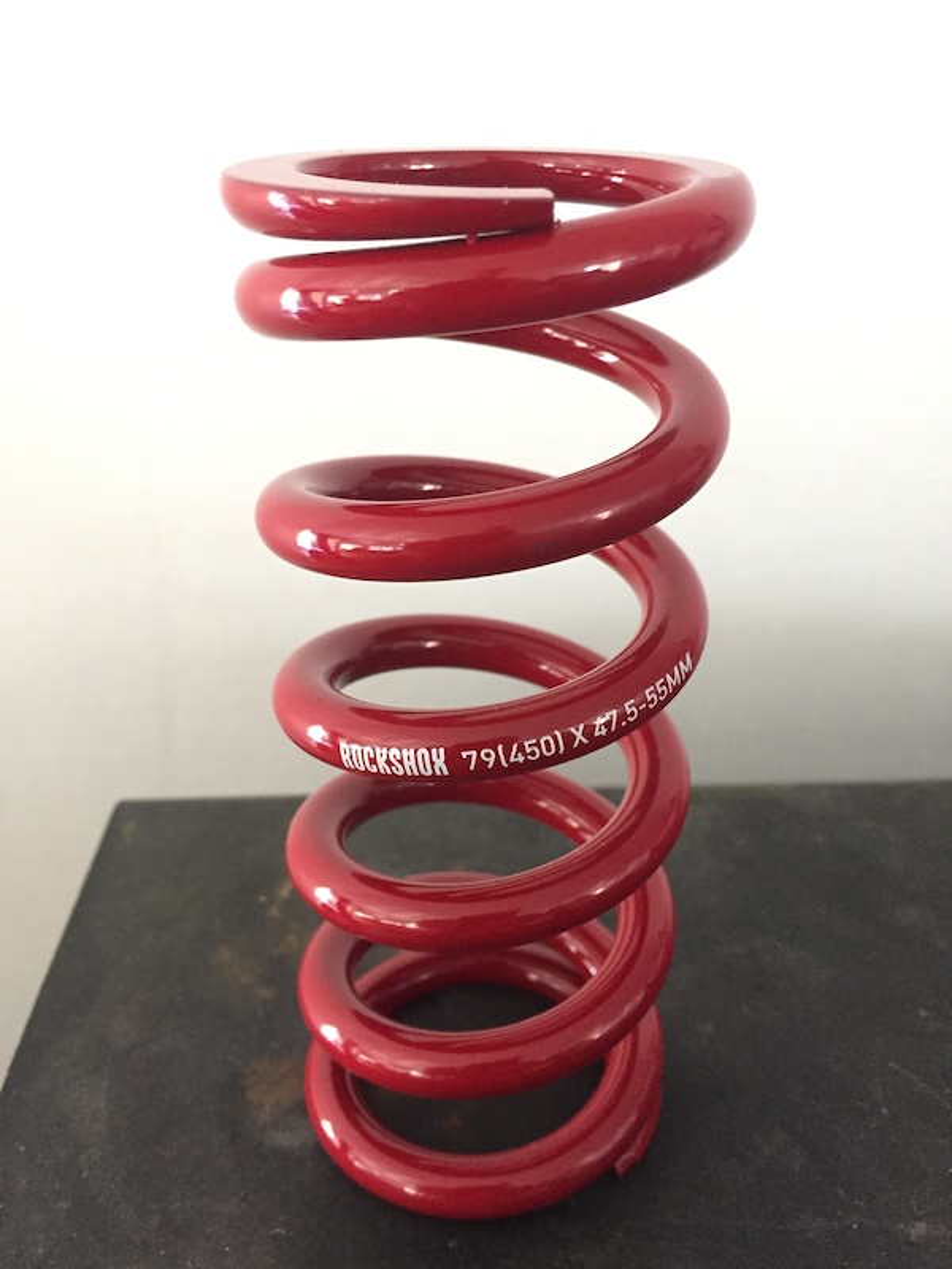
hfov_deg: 48.2
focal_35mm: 29
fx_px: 1063
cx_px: 476
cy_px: 634
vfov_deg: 61.7
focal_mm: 4.15
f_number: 2.2
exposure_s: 1/25
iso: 250
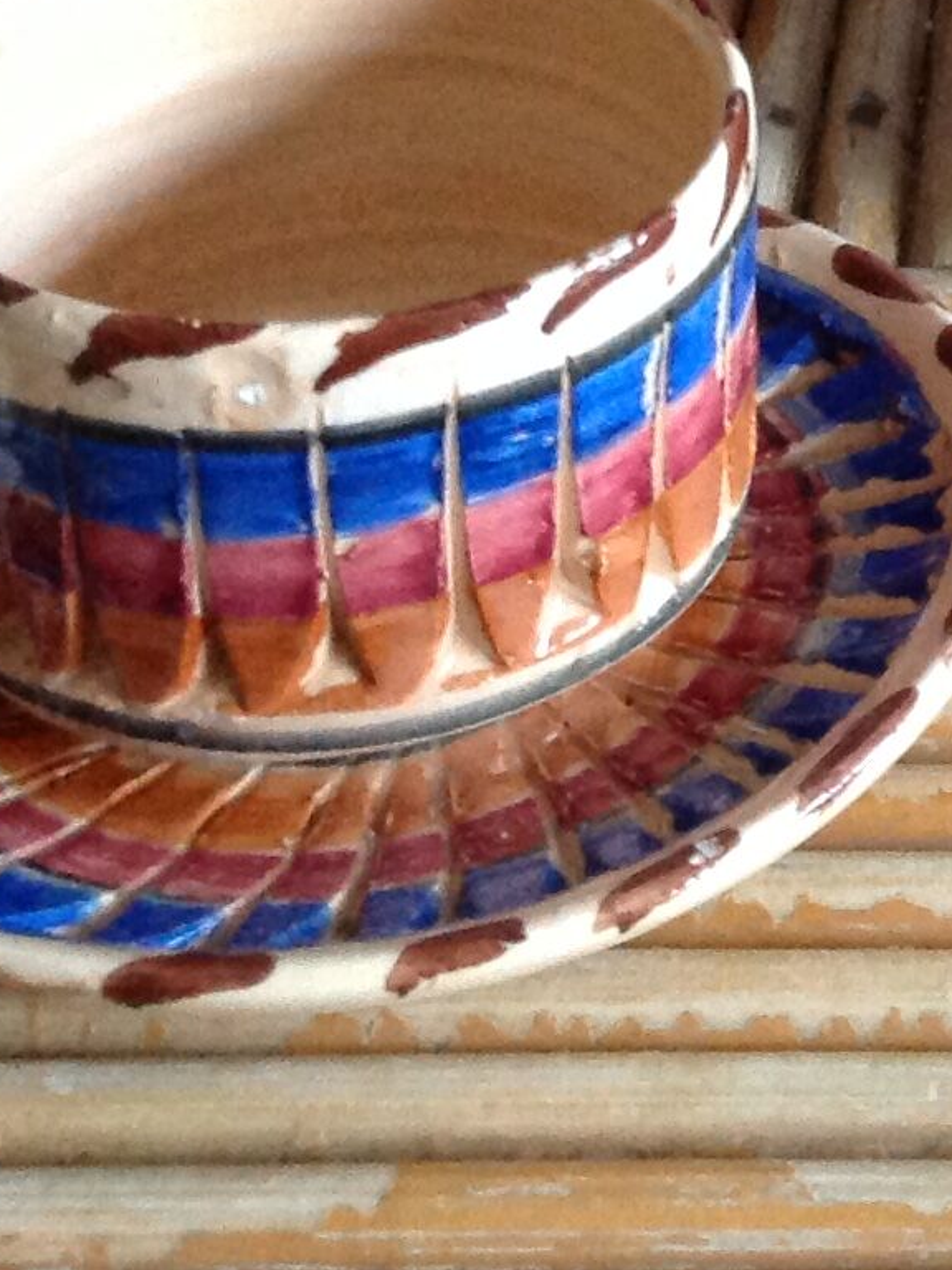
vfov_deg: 16.1
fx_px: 4327
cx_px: 1562
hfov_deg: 11.8
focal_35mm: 118
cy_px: -222
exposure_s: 1/15
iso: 250
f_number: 2.4
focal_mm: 4.28
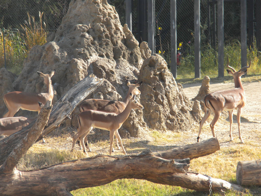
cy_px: 98
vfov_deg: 5.7
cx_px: 130
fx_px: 1960
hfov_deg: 7.6
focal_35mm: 260
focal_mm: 46.2
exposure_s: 1/129
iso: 64
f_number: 5.3
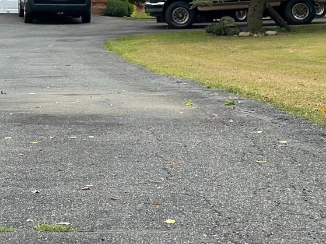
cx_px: -28
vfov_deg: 8.4
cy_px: -43
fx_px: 1657
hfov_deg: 11.1
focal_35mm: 176
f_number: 1.78
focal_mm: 6.86
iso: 80
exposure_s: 1/5000
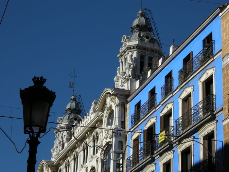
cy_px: 86
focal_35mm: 101
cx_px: 114
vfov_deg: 14.6
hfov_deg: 19.4
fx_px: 668
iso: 64
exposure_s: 1/433
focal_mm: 21.5
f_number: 6.5
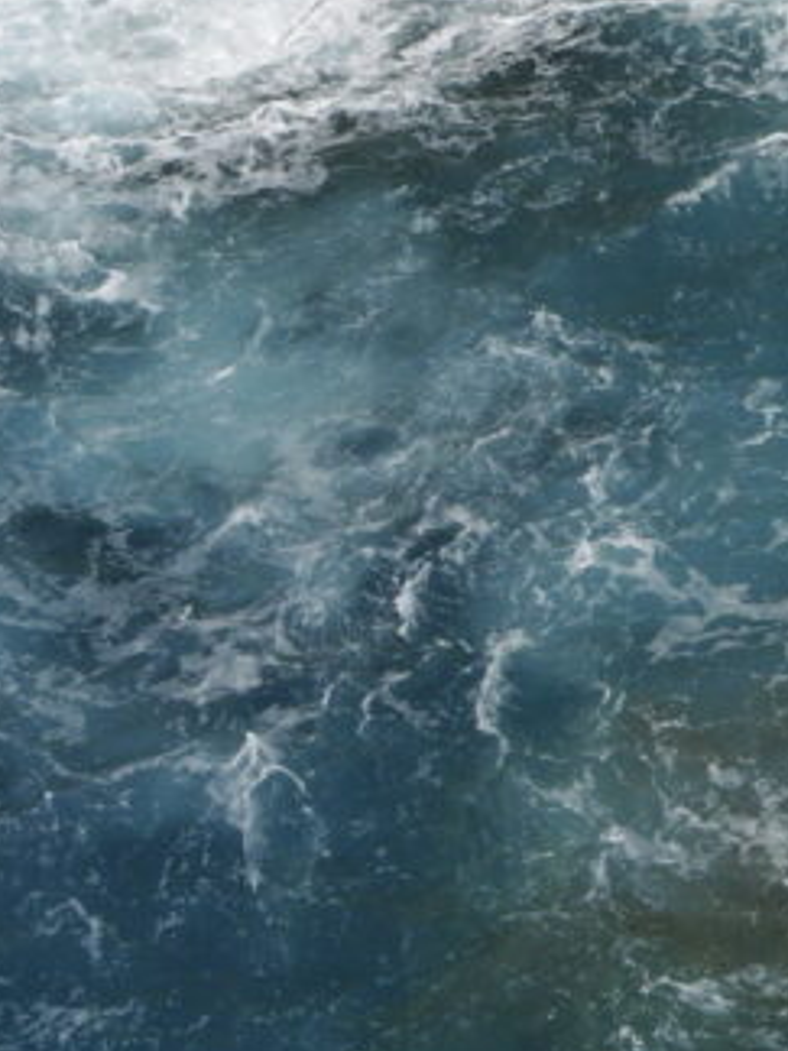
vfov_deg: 11.3
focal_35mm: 173
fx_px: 5251
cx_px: 1378
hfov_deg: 8.3
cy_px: -36
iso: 500
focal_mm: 38
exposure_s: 1/800
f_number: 14
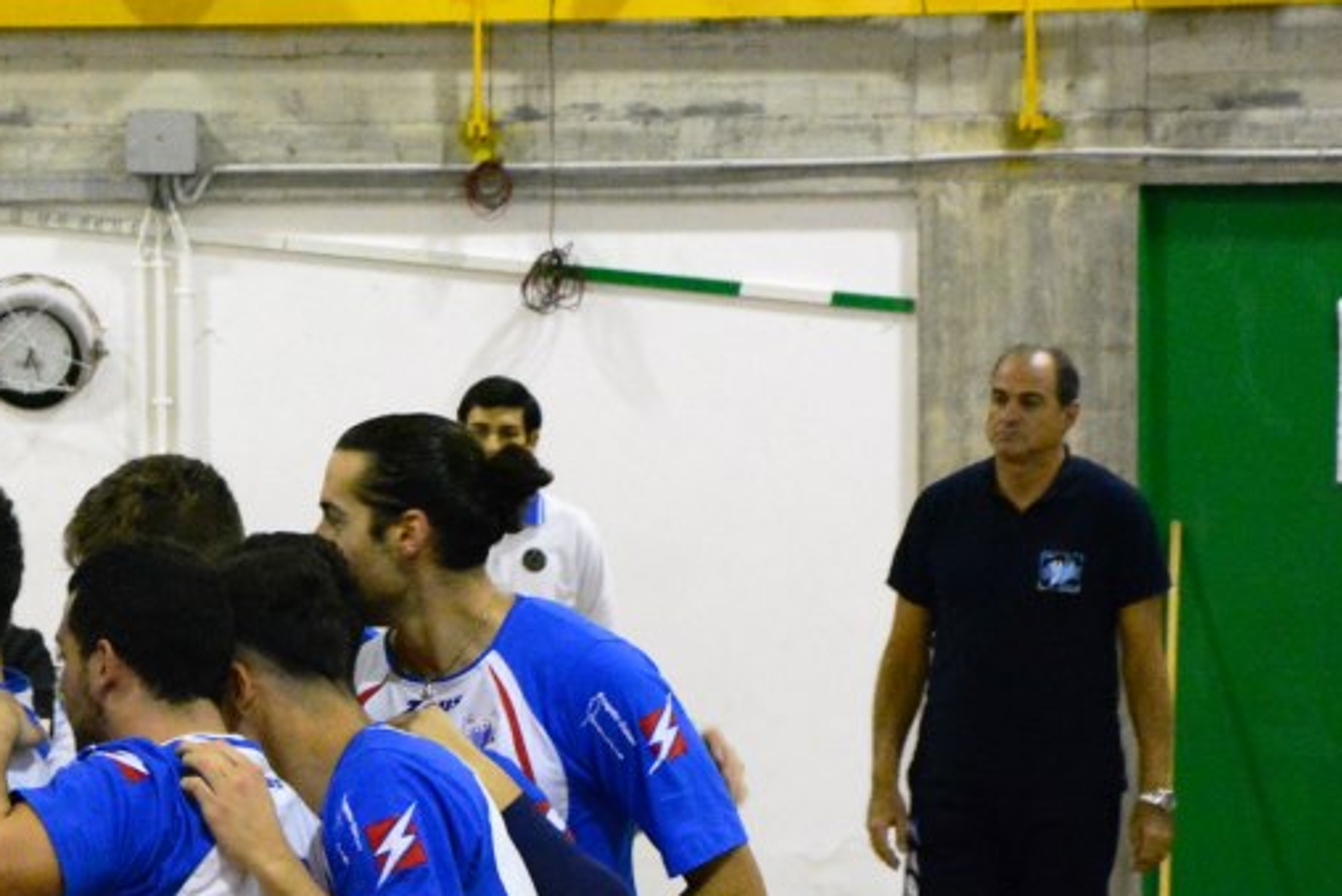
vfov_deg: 5.4
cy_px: 497
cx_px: 48
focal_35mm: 257
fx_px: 9583
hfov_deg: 8.0
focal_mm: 85
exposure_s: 1/60
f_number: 8
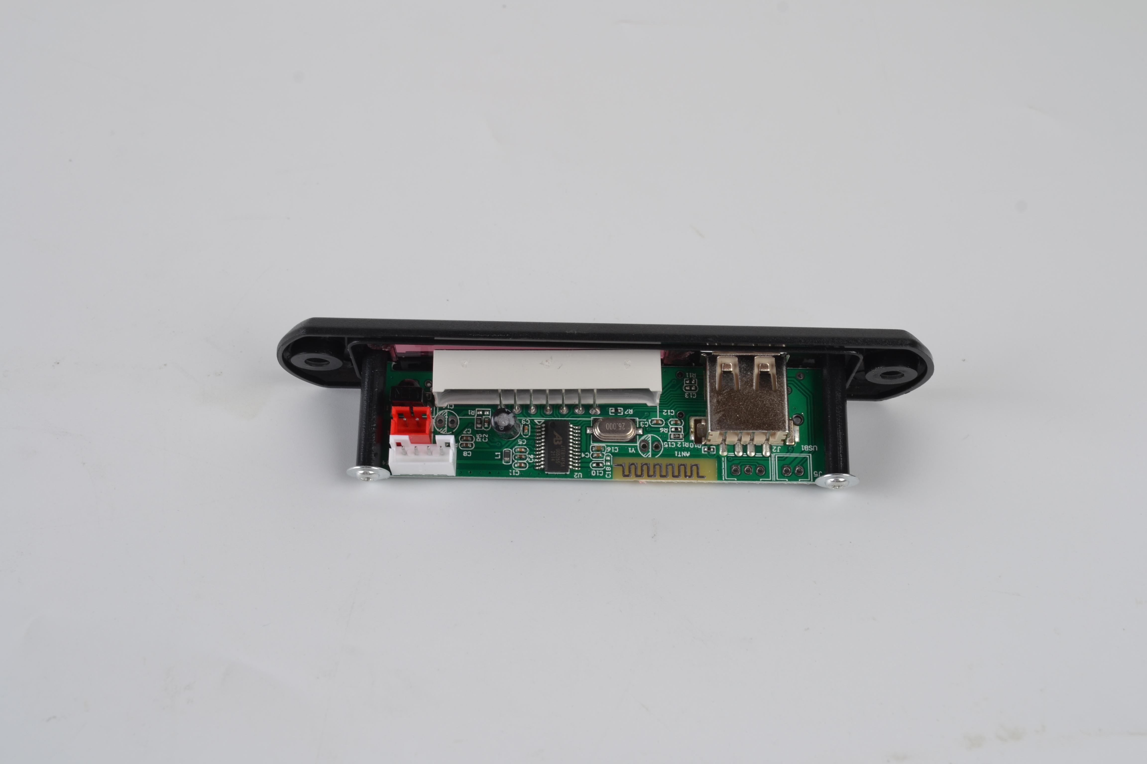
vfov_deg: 28.1
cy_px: 382
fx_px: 1529
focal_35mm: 48
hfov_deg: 41.1
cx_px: 574
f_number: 11
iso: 100
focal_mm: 32
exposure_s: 1/100
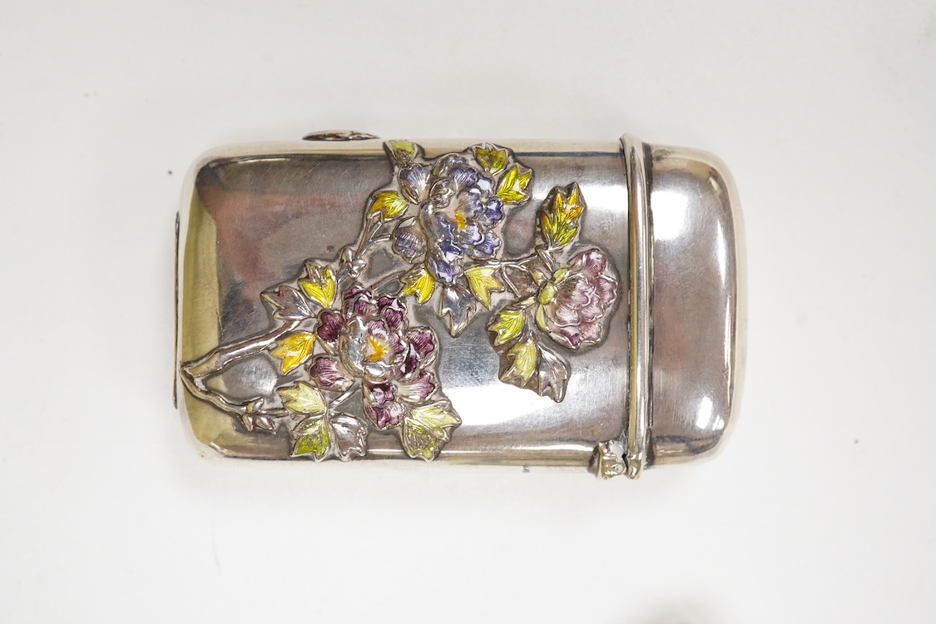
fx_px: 1170
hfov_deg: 43.6
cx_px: 468
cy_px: 312
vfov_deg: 29.9
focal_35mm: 45
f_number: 14
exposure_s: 1/100
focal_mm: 30
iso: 2500
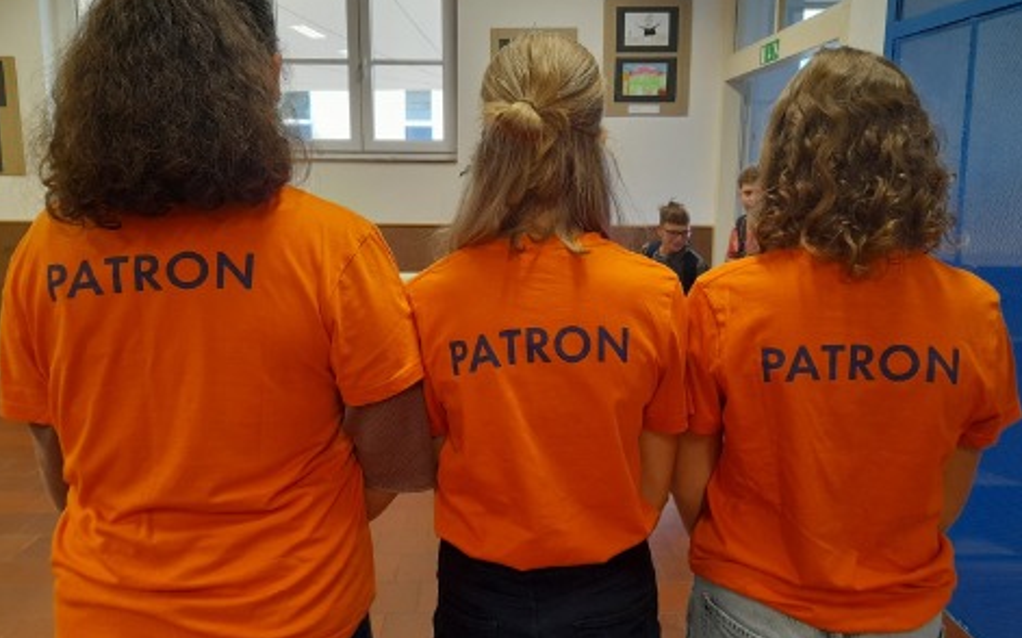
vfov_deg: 45.8
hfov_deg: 68.4
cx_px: 503
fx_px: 752
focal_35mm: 27
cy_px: 271
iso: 250
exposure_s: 1/50
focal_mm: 4.6
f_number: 2
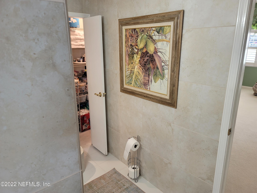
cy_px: 96
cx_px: 128
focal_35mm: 25
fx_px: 186
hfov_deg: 69.4
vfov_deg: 54.9
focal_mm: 7
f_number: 1.8
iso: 160
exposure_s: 1/60
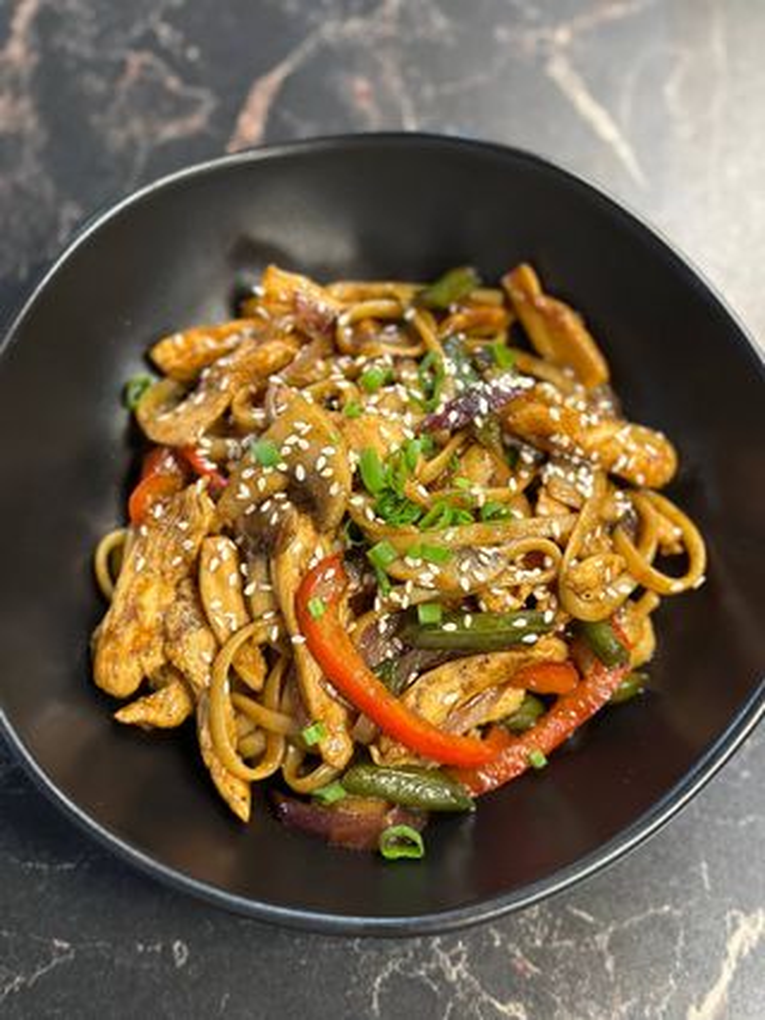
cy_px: 510
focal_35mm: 48
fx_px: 1415
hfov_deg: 30.3
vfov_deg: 39.7
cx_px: 382
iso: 320
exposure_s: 1/33
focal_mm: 6.86
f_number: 1.78
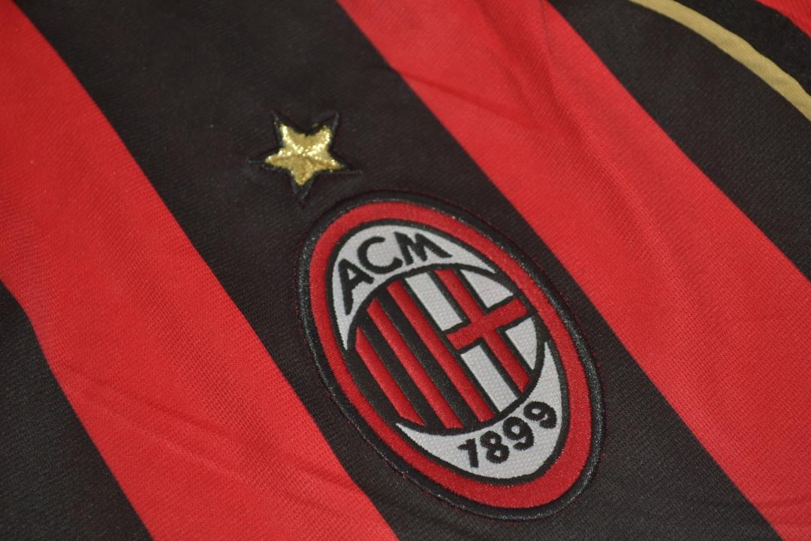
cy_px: 270
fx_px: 1858
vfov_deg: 16.6
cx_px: 406
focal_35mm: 82
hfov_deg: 24.6
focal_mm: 55
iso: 200
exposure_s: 1/200
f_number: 5.6
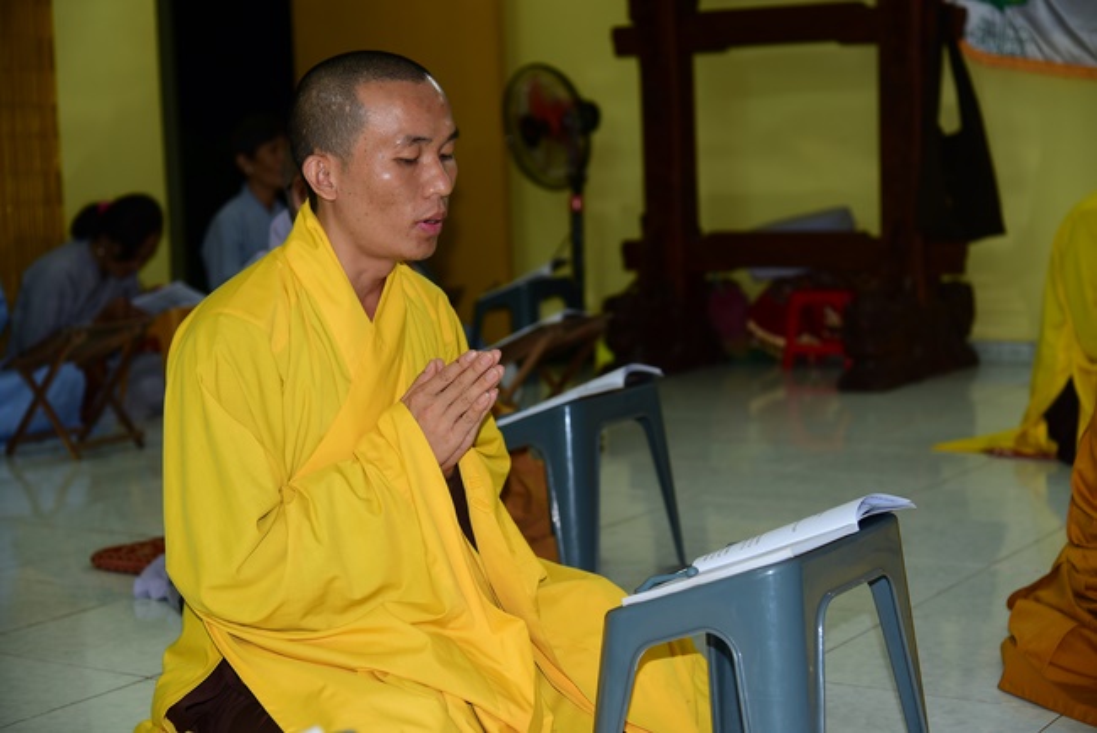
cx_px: 548
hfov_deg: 30.9
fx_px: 1981
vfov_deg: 20.9
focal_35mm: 65
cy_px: 366
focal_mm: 65
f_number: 4
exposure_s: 1/60
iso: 320
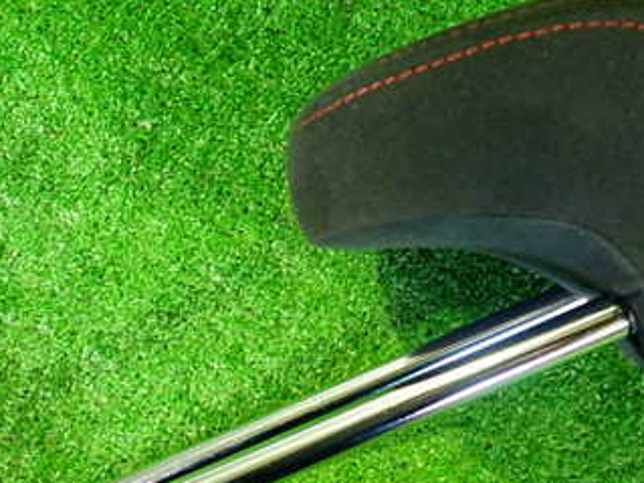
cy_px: 289
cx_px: 388
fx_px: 874
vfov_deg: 30.8
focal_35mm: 47
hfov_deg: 40.3
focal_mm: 4.5
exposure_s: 1/30
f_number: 2
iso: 640
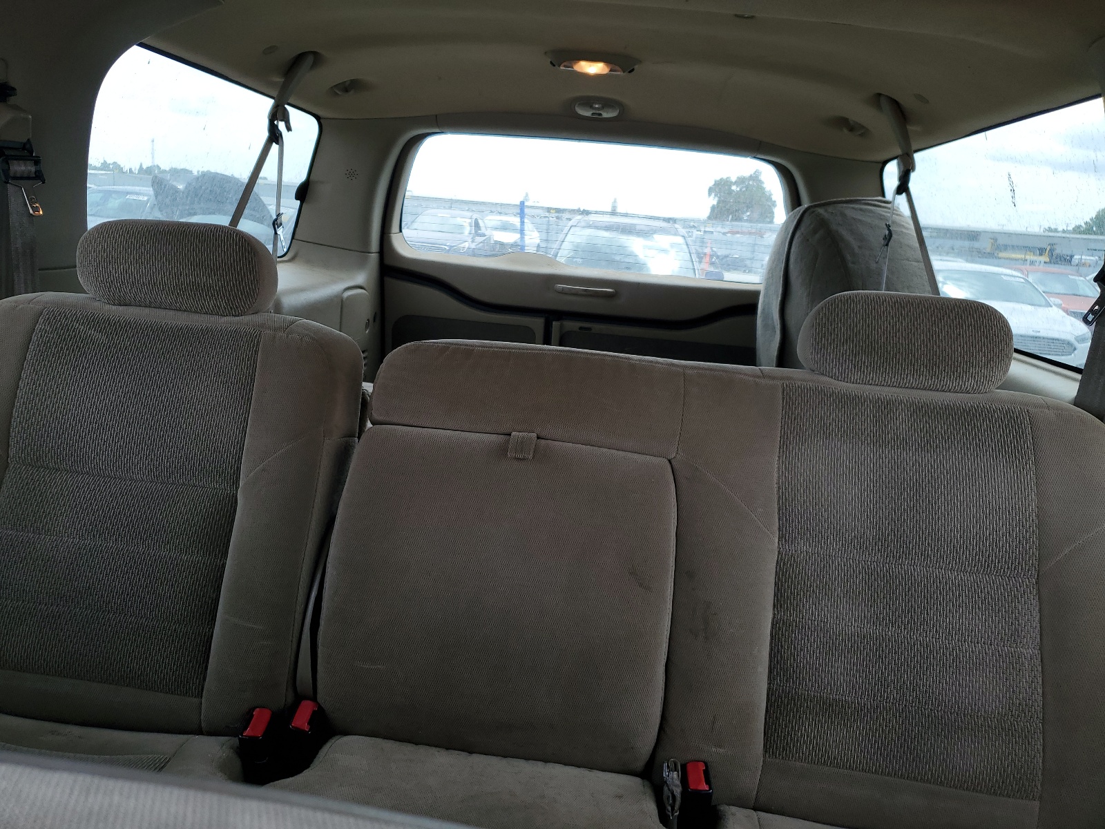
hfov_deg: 67.3
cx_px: 552
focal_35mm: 26
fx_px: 830
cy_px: 414
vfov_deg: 53.1
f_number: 1.5
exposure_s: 1/161
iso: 50
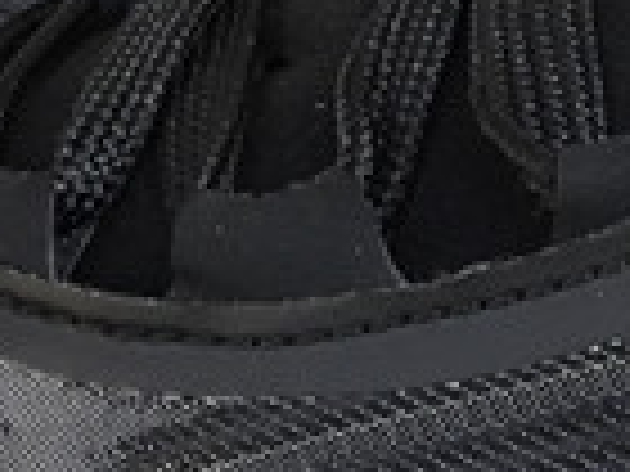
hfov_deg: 9.0
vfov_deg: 7.5
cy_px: 267
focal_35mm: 199
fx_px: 3622
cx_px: 1476
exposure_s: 1/117
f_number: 2.4
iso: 25
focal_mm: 3.3
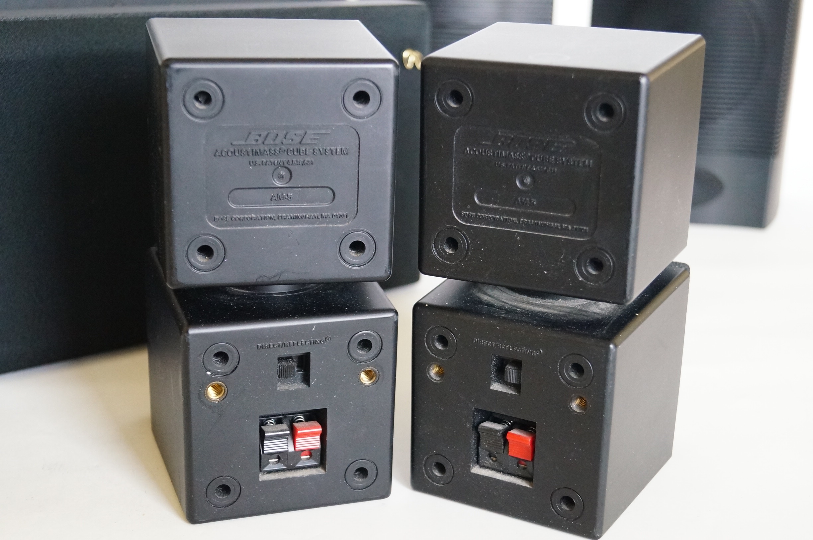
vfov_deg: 25.7
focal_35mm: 52
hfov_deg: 37.9
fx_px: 1184
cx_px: 406
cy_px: 270
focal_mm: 35
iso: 2500
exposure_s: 1/60
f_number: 4.5
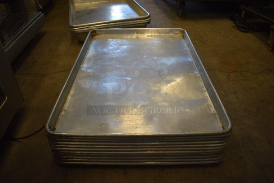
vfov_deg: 48.0
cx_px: 137
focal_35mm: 27
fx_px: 206
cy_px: 92
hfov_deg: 67.3
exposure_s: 1/250
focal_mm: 18
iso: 640
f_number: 3.5
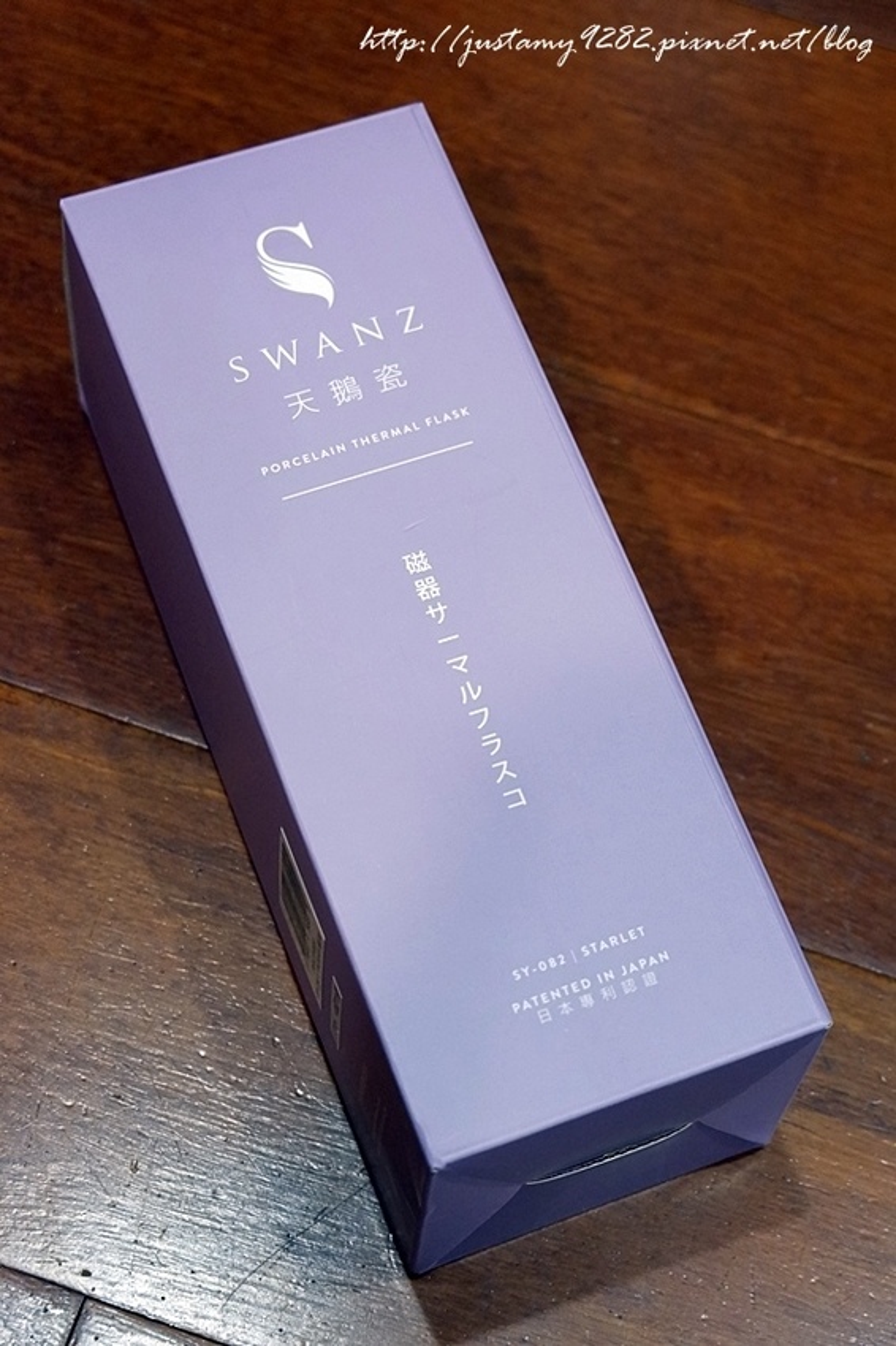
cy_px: 673
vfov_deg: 27.0
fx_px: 2802
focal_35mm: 75
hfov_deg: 18.2
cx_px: 448
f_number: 5.6
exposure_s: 1/52
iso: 3200
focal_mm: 50
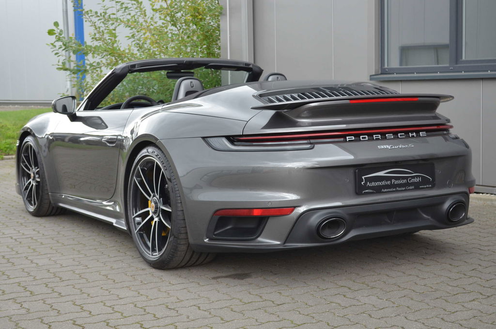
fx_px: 825
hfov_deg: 33.5
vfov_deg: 22.5
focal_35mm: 60
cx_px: 248
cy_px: 164
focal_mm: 40
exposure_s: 1/60
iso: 500
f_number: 5.3
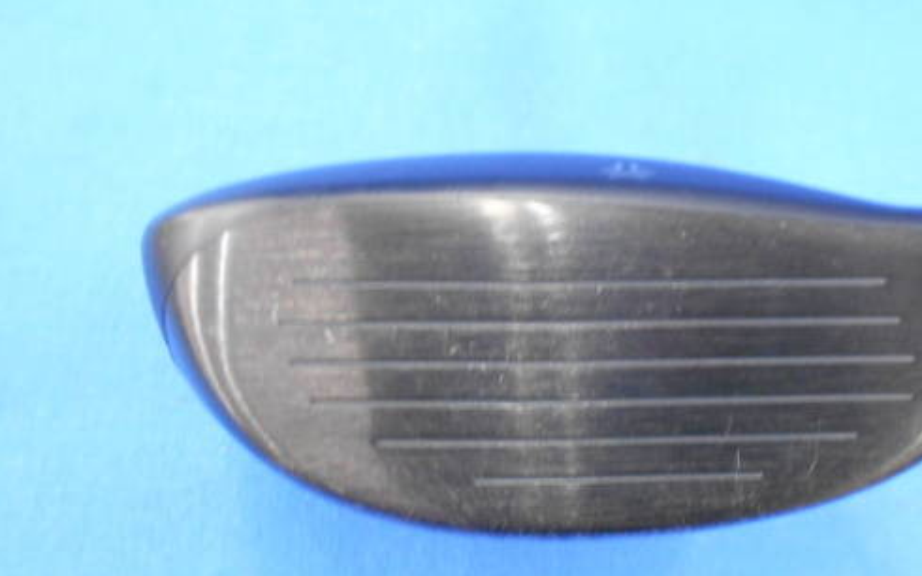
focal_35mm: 36
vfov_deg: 35.2
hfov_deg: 53.2
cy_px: 341
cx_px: 595
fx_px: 904
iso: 400
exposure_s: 1/10
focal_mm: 4.6
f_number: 3.2
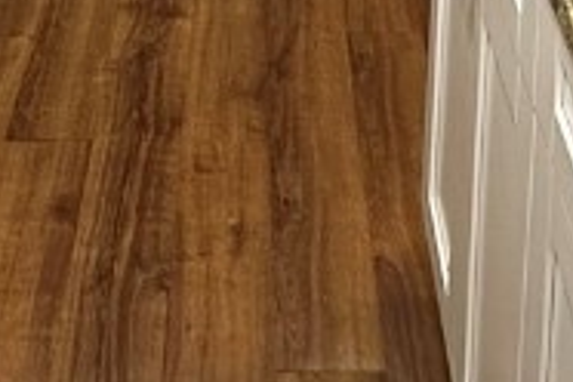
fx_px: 1273
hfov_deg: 25.4
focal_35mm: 80
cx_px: 290
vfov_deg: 13.1
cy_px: -518
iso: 200
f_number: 2.2
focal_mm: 2.22
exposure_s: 1/60
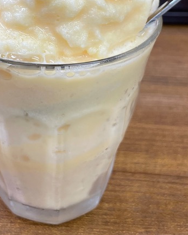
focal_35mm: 60
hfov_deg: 25.3
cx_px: 64
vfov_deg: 29.8
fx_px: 418
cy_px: 14
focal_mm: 4.2
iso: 80
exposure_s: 1/60
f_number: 1.6
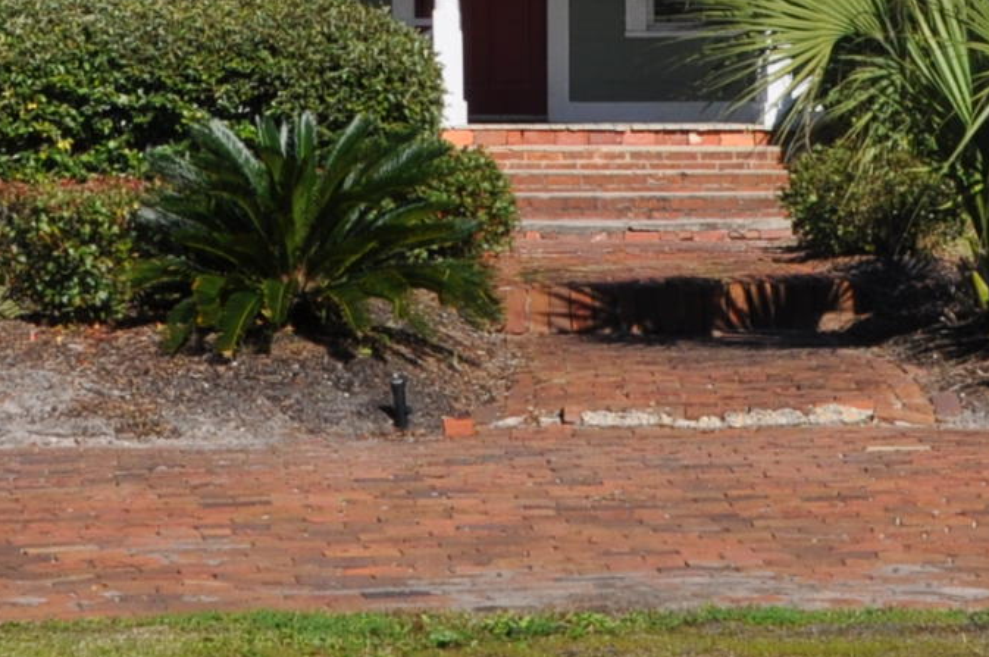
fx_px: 4033
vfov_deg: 9.2
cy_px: -175
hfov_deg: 14.0
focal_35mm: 147
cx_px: 526
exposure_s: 1/400
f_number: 10
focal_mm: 22
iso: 200
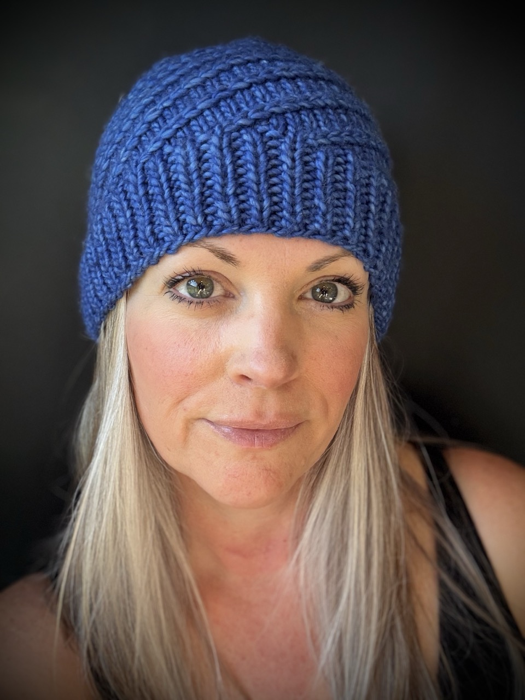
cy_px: 350
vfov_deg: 60.0
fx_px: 607
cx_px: 262
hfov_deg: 46.8
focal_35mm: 30
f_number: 1.9
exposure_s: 1/60
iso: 80
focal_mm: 2.69
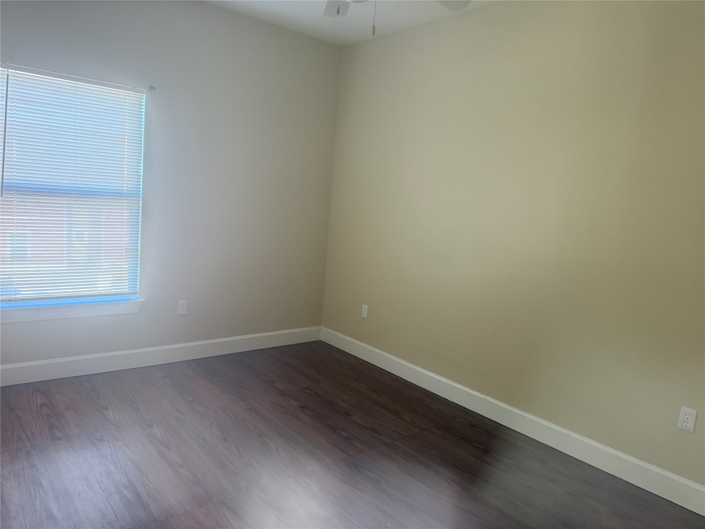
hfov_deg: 71.6
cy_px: 264
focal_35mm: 24
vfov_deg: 56.8
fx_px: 489
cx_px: 352
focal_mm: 6.76
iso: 400
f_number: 1.78
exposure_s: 1/60
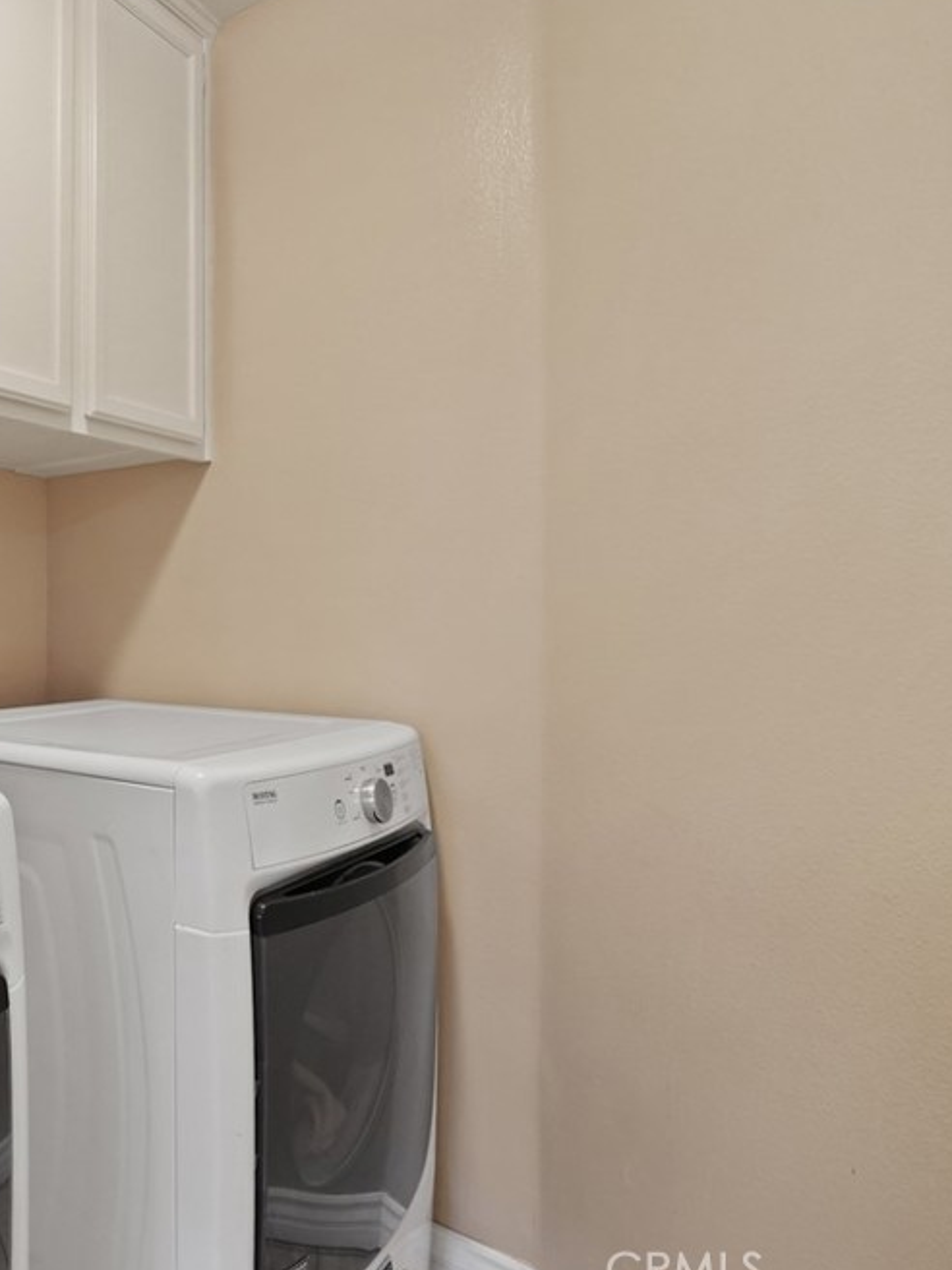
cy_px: 636
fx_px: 908
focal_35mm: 25
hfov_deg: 46.4
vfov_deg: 69.9
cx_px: 0
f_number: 4
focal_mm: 16.5
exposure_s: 1/15
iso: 4000
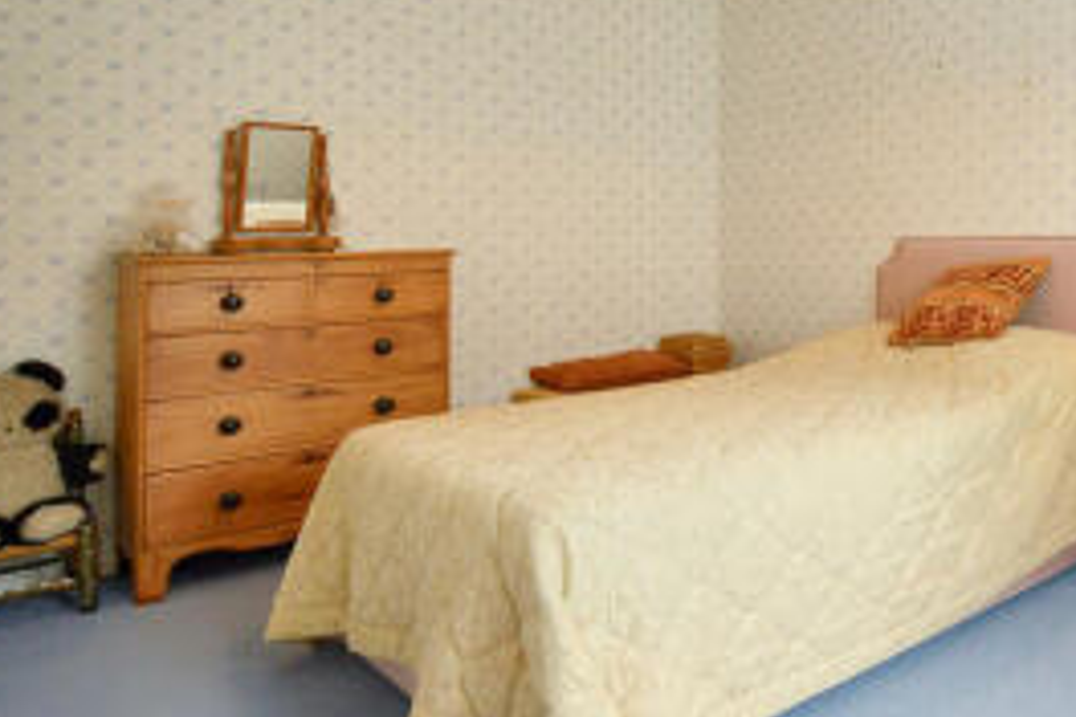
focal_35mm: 27
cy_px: 422
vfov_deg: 47.7
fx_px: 807
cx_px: 913
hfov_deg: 59.9
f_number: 8
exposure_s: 1/15
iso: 450
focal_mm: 10
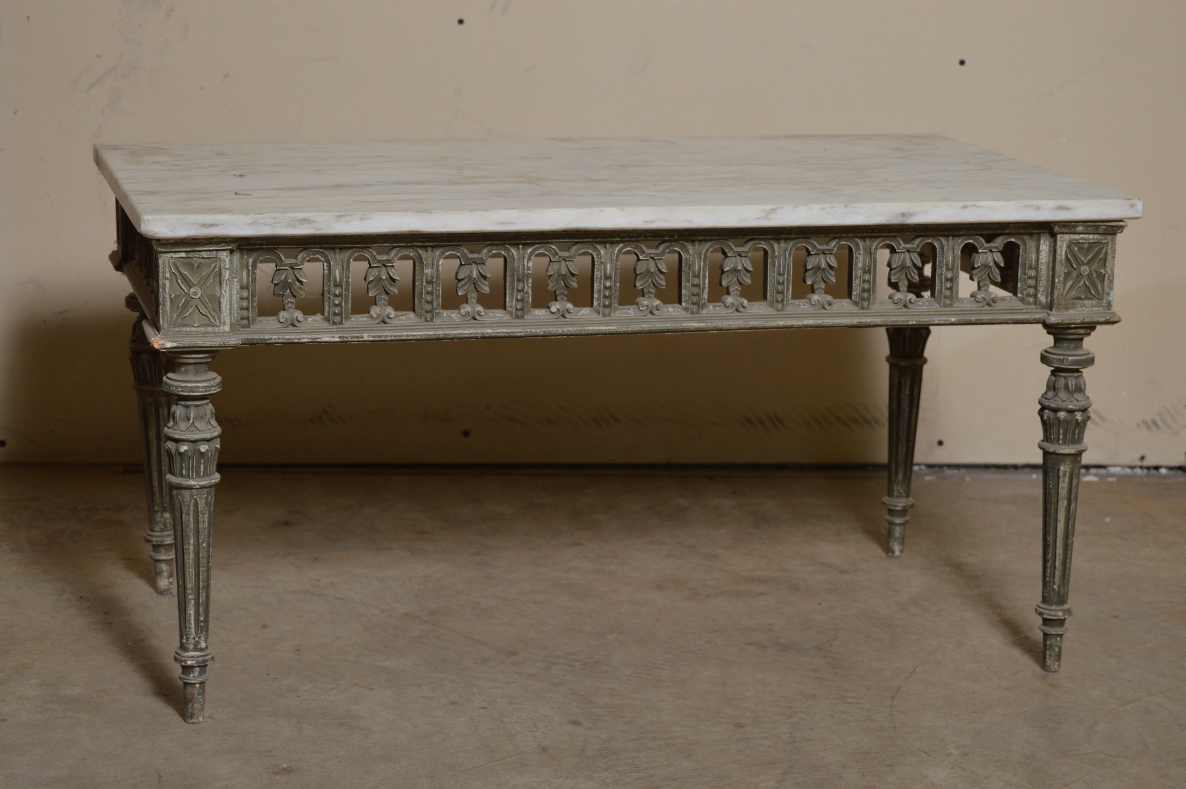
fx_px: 2715
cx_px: 593
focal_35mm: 82
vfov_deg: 16.5
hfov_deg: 24.6
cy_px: 394
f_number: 6.3
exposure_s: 1/80
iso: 400
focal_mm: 55
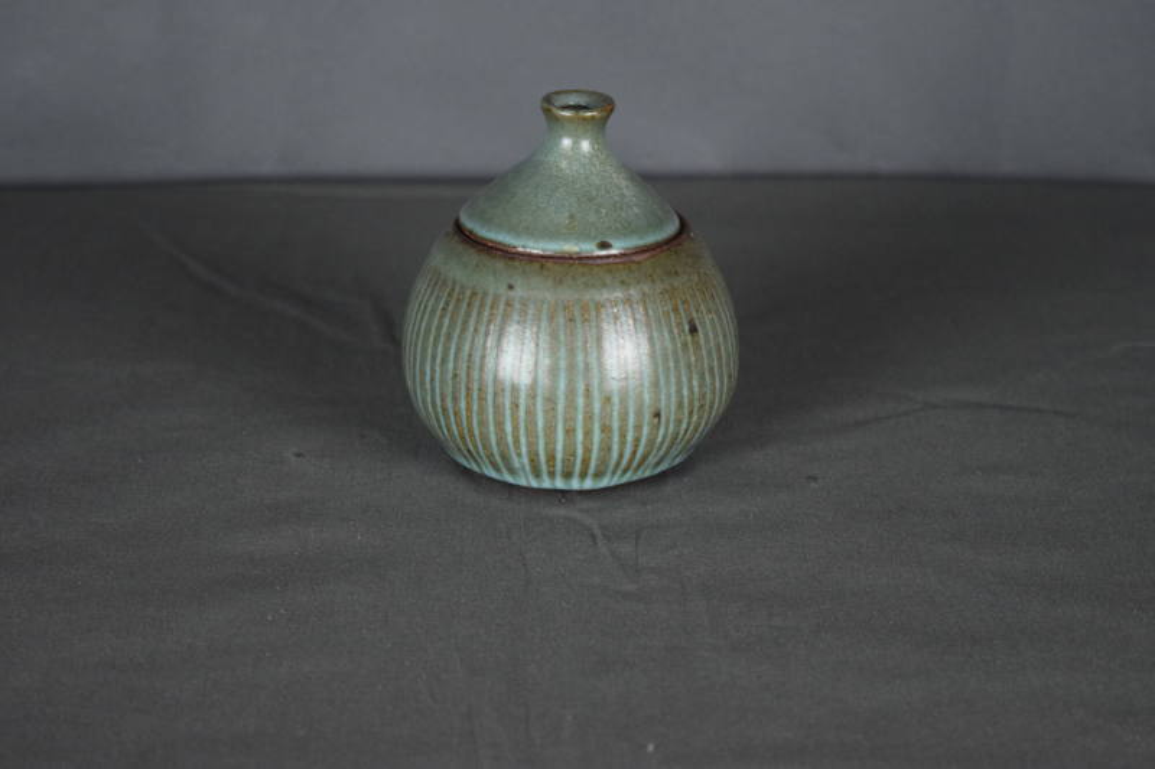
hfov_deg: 26.0
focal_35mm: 78
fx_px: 2502
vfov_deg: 17.5
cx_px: 578
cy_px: 384
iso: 1250
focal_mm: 52
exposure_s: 1/60
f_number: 5.6
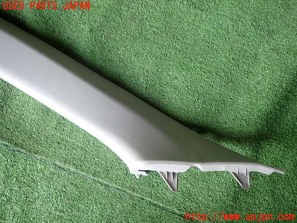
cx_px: 148
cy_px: 112
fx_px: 214
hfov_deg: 69.4
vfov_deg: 54.9
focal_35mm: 25
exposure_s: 1/125
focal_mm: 4.5
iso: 160
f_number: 2
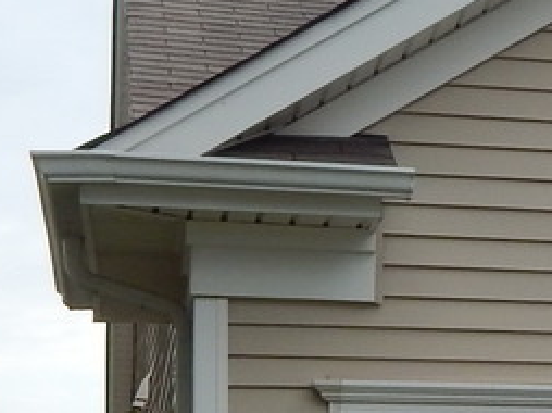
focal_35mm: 176
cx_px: 1289
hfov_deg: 10.0
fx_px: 2804
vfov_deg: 8.3
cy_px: 526
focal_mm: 5.6
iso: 125
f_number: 3.2
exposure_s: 1/800
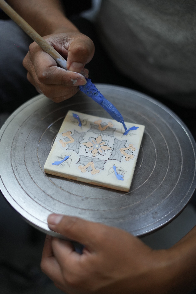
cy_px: 147
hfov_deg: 27.0
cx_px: 98
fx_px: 408
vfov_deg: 39.6
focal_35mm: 50
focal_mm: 50
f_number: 2
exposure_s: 1/640
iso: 1600
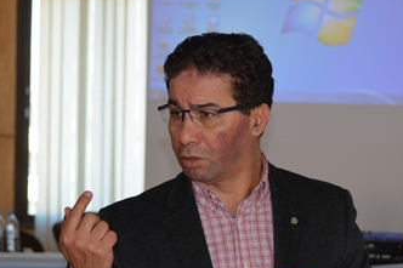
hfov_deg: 13.8
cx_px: 216
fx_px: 1666
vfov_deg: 9.2
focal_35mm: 149
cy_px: 209
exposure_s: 1/125
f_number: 4.5
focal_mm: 55
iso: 360
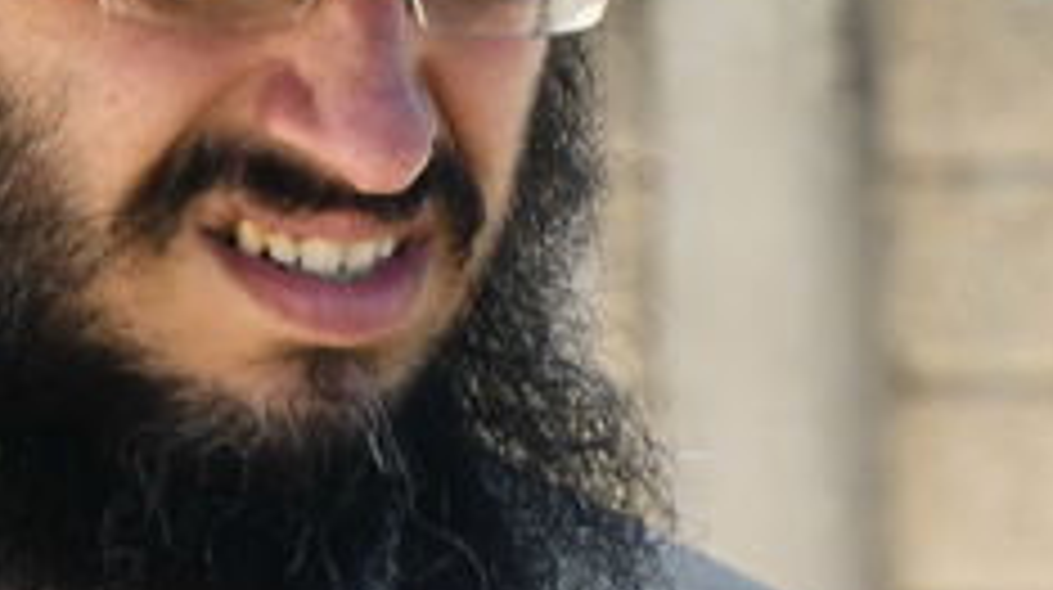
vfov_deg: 1.8
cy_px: 880
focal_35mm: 659
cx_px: 2138
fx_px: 18379
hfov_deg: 3.3
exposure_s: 1/250
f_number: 9
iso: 125
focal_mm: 105
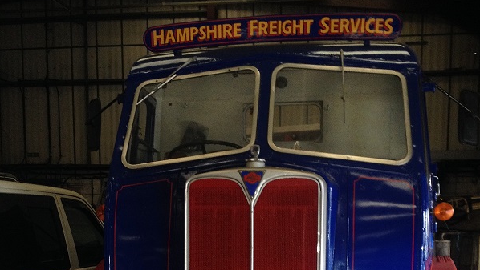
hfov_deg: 39.8
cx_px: 244
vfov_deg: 22.2
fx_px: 662
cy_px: 273
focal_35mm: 52
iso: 125
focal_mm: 4.28
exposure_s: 1/17
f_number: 2.4
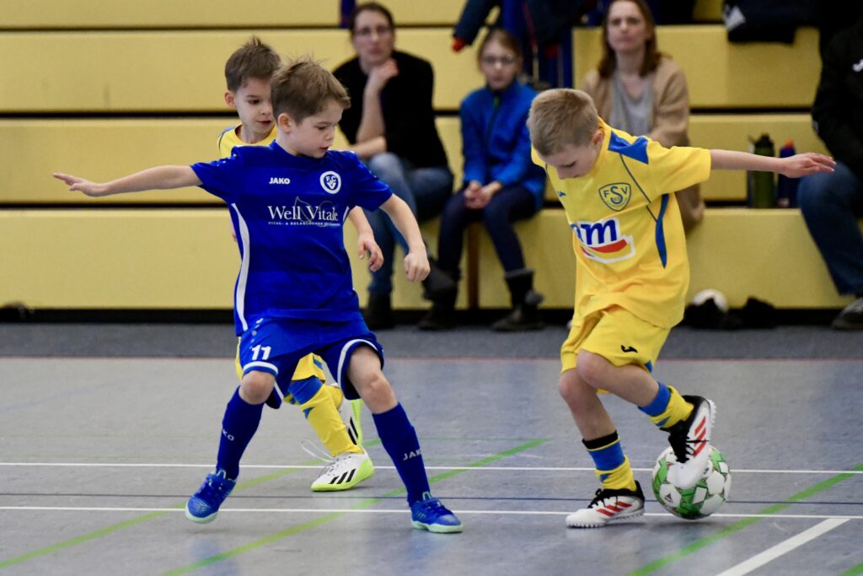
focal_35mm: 160
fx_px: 3836
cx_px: 432
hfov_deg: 12.8
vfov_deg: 8.6
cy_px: 288
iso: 8000
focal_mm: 160
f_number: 2.8
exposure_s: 1/1600
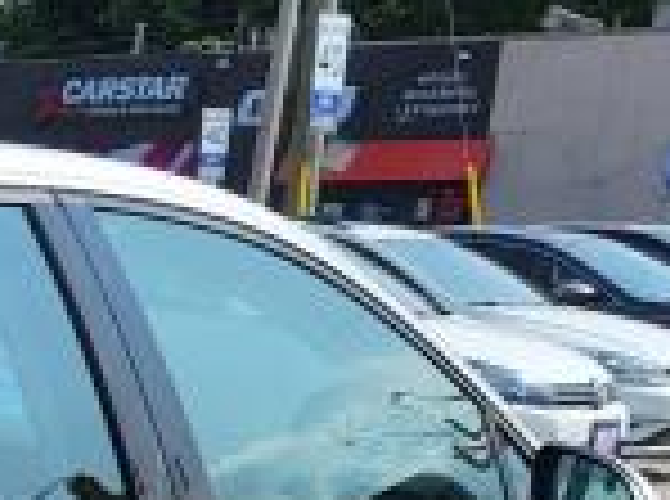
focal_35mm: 112
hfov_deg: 15.1
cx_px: -553
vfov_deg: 12.2
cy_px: 856
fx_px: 2163
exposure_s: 1/3143
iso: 40
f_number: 1.8
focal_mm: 5.4
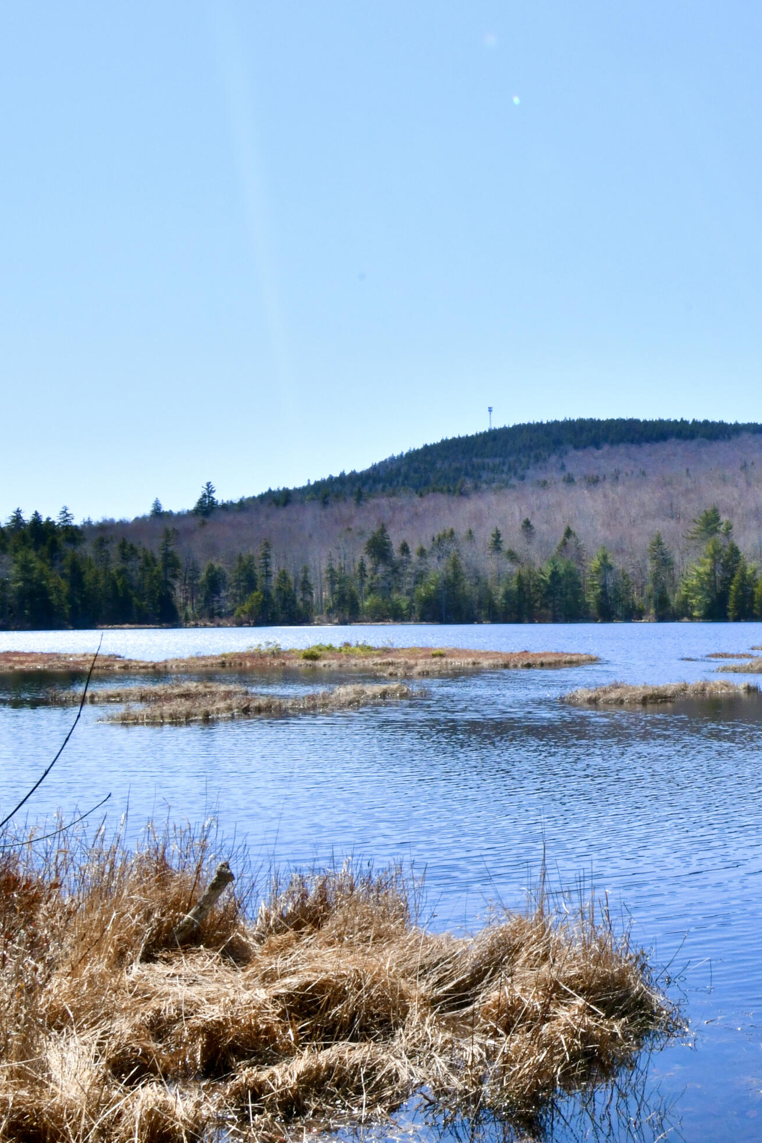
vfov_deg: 42.7
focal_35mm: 46
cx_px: 726
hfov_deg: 27.8
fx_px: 1460
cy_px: 575
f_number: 22
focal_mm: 20
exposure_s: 1/250
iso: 720
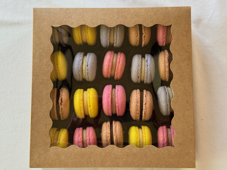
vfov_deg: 30.3
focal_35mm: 48
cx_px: 114
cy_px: 85
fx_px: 315
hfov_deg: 39.7
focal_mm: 6.76
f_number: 1.78
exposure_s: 1/70
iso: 100
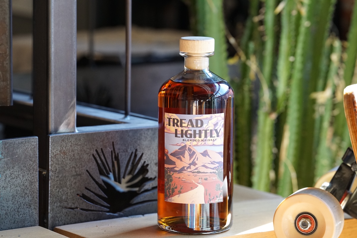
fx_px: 1562
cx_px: 178
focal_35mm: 158
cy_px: 119
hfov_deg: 13.0
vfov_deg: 8.7
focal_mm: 105
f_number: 4
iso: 1000
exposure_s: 1/200
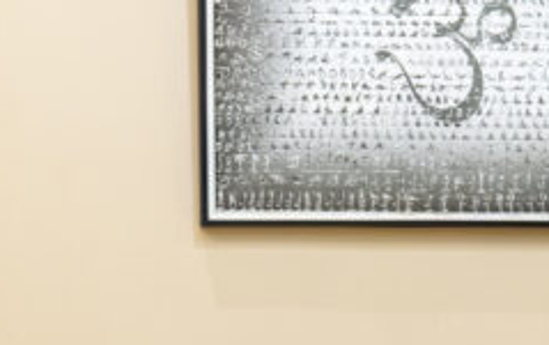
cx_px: 485
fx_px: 3266
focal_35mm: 218
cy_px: 675
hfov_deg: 9.6
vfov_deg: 5.9
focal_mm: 50
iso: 400
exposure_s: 1/160
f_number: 1.2
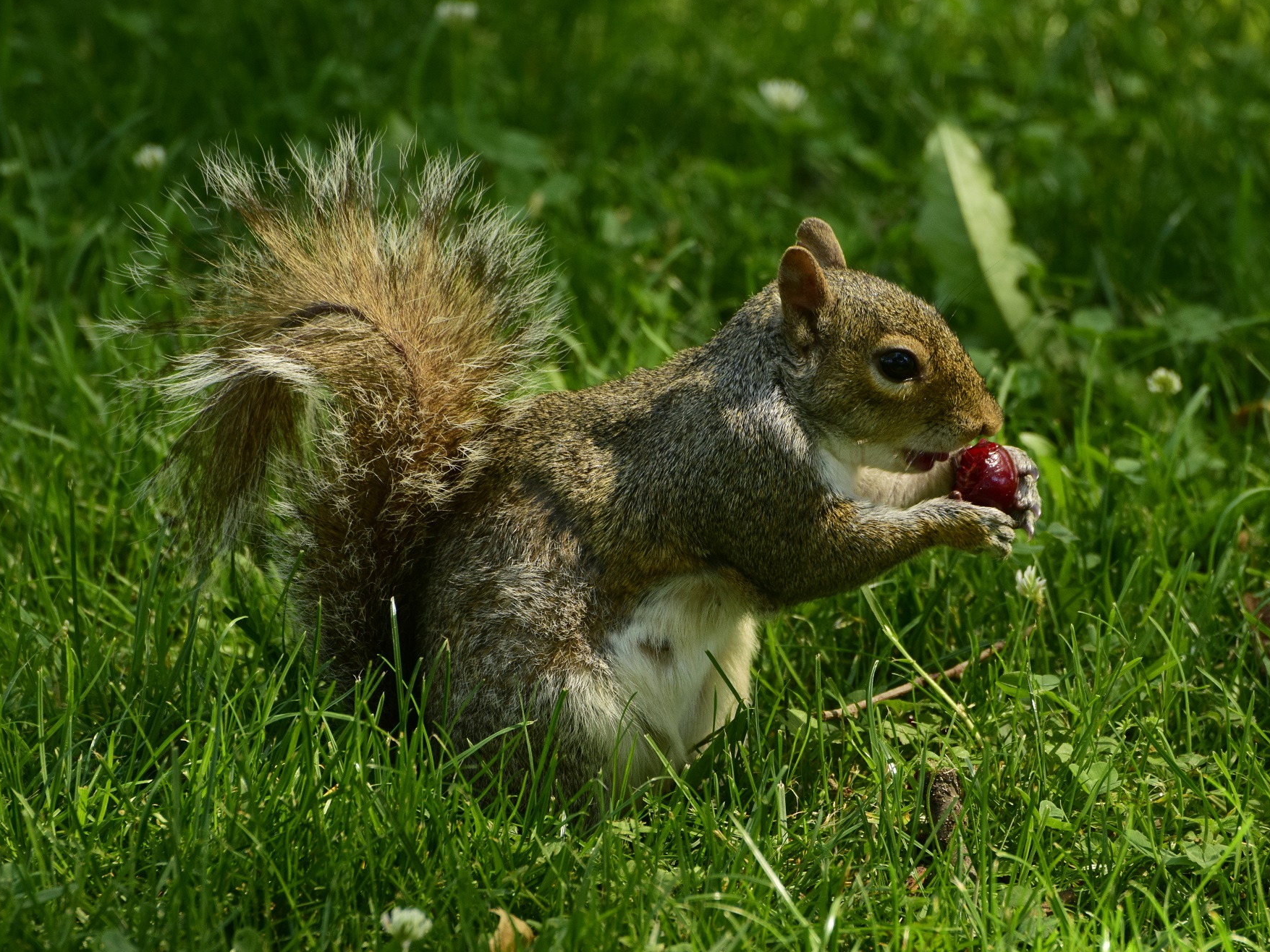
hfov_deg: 4.7
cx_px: 669
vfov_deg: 3.5
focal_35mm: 423
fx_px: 15518
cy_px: 476
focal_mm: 260
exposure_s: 1/200
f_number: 8
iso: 400
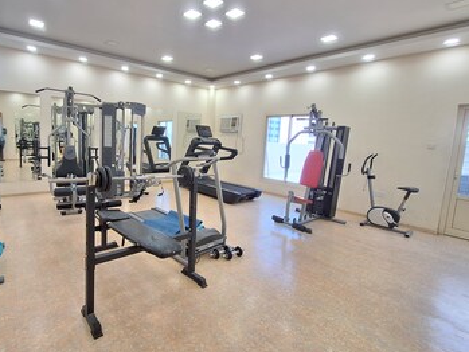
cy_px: 161
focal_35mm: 17
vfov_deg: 74.6
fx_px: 230
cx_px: 179
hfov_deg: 89.4
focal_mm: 1.74
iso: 100
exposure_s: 1/50
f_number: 2.2
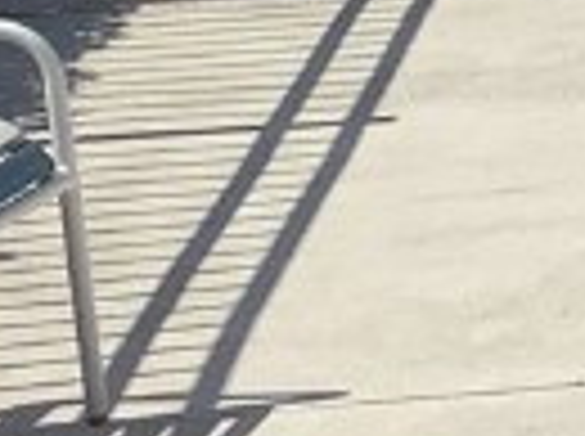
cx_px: 2110
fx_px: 4133
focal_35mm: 245
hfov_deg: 6.8
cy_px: -575
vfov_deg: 5.8
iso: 25
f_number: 2.4
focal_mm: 3.3
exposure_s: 1/3704
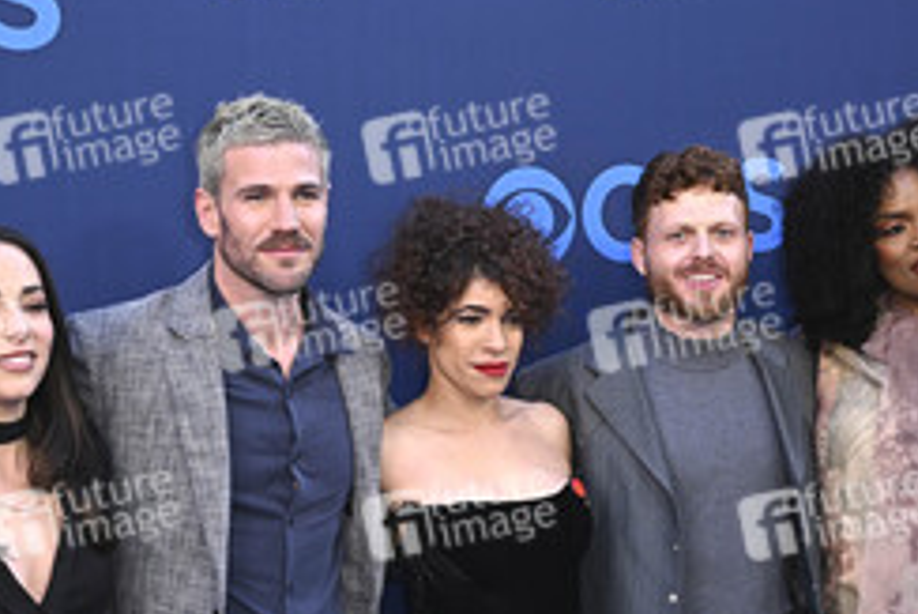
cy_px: 422
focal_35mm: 72
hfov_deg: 28.0
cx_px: 359
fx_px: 1837
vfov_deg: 18.9
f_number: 5.6
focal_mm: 39
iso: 500
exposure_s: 1/200
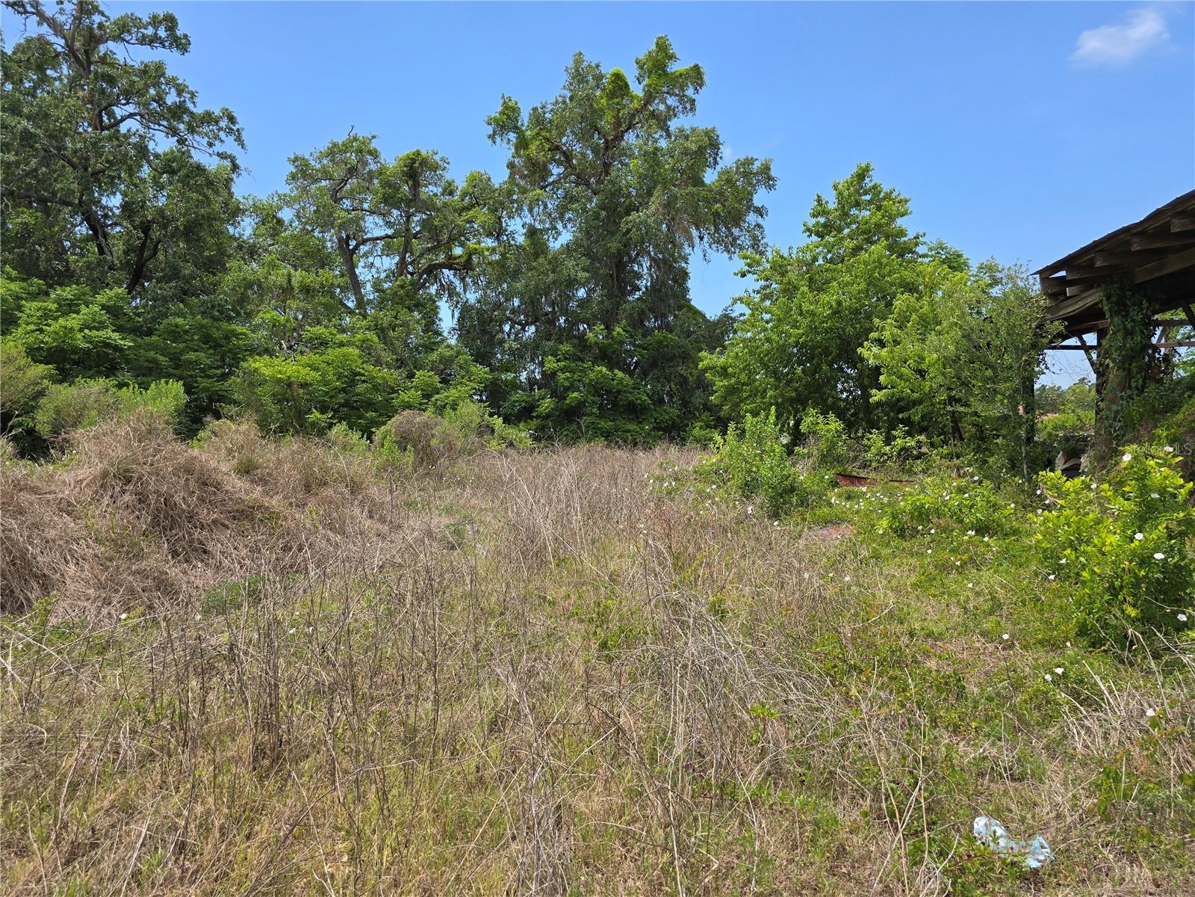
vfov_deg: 58.9
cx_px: 598
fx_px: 794
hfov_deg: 73.9
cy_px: 448
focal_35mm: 23
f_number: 1.7
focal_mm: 6.3
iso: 12
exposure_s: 1/596
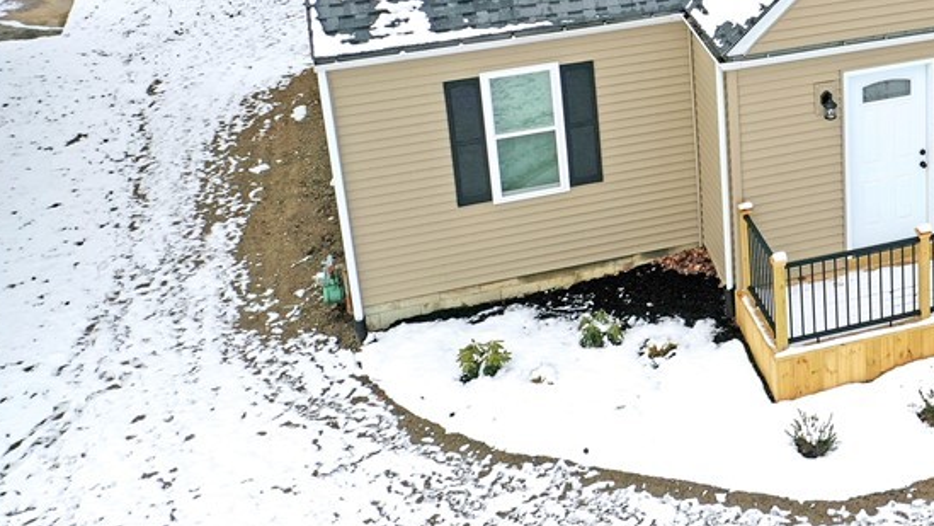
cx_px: 912
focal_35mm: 58
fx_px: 1437
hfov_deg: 33.3
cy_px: -12
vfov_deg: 20.0
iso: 100
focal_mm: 10.26
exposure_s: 1/240
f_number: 5
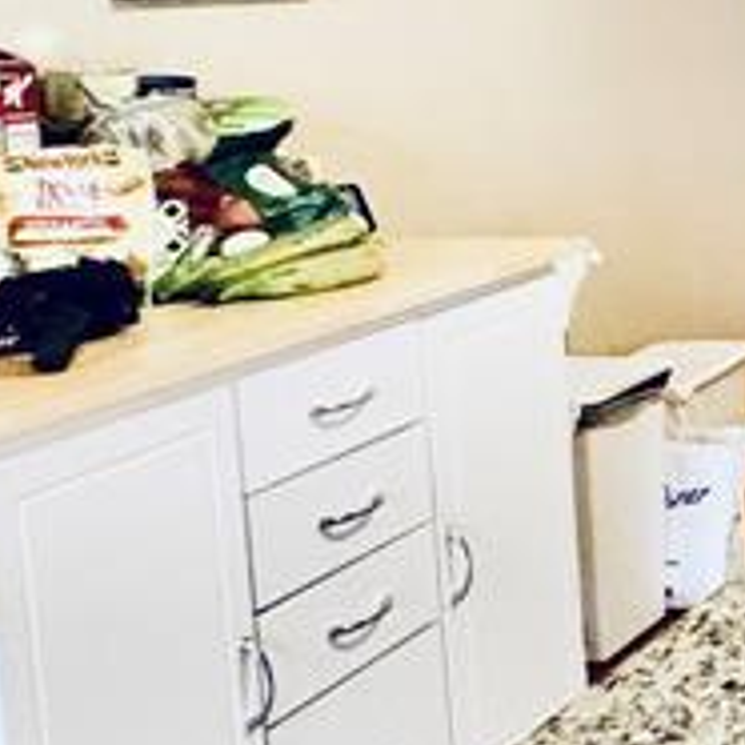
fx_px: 1656
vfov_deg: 25.0
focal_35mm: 68
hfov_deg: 16.5
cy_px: 152
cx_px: 1622
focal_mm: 2.22
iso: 640
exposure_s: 1/60
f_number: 2.2
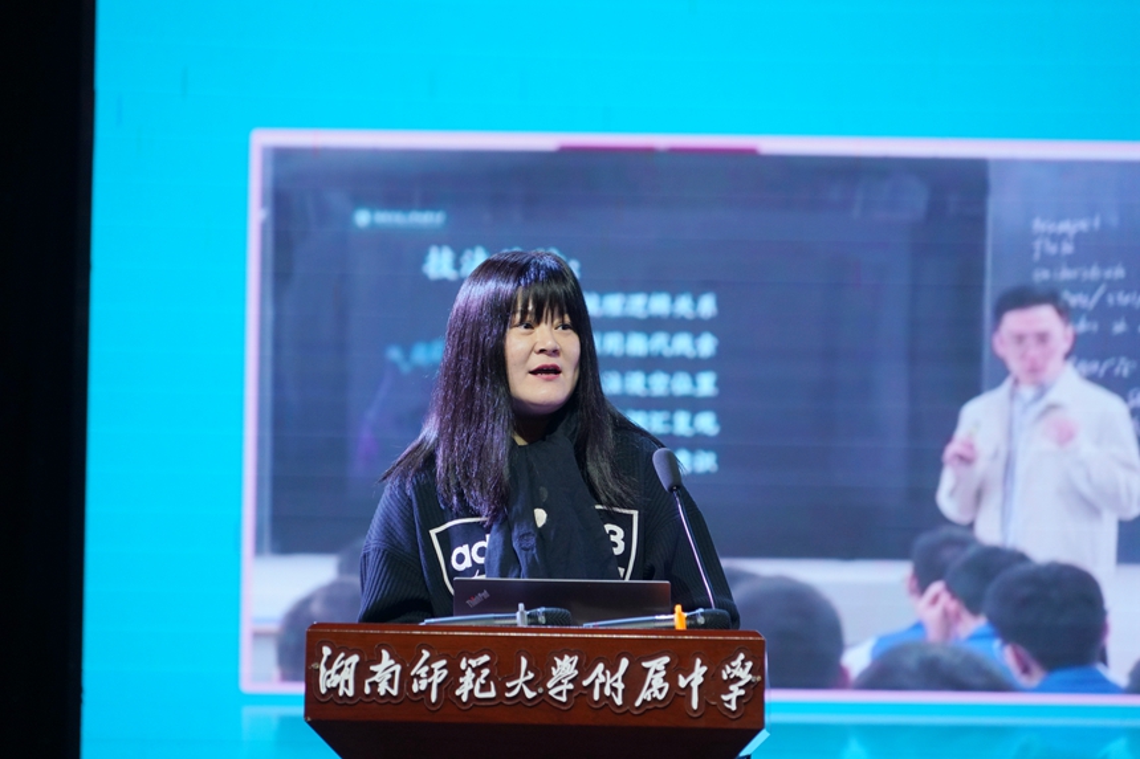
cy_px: 380
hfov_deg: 9.7
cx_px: 570
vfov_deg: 6.5
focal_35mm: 212
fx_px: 6712
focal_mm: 212
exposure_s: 1/125
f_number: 6.3
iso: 1250
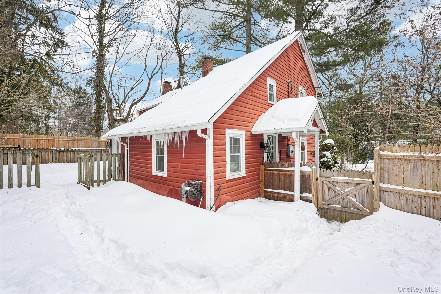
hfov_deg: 96.7
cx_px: 220
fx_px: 196
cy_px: 147
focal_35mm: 16
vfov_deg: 73.7
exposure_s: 1/100
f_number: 8
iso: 100
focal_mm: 16
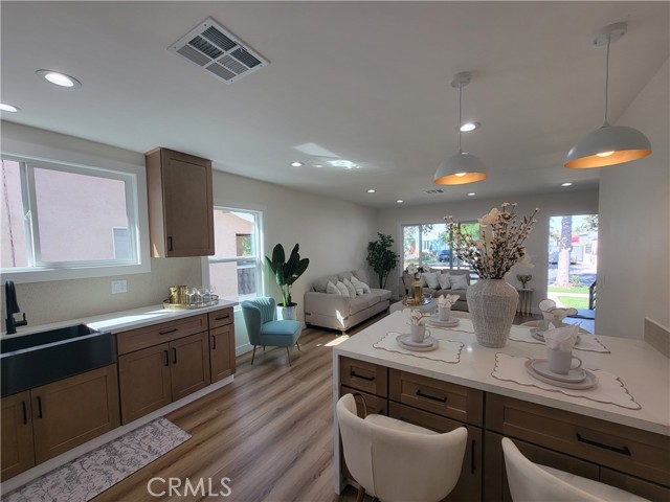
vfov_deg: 89.9
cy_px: 251
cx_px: 335
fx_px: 252
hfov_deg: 106.2
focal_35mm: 13
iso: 50
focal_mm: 2.2
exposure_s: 1/128
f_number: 2.2
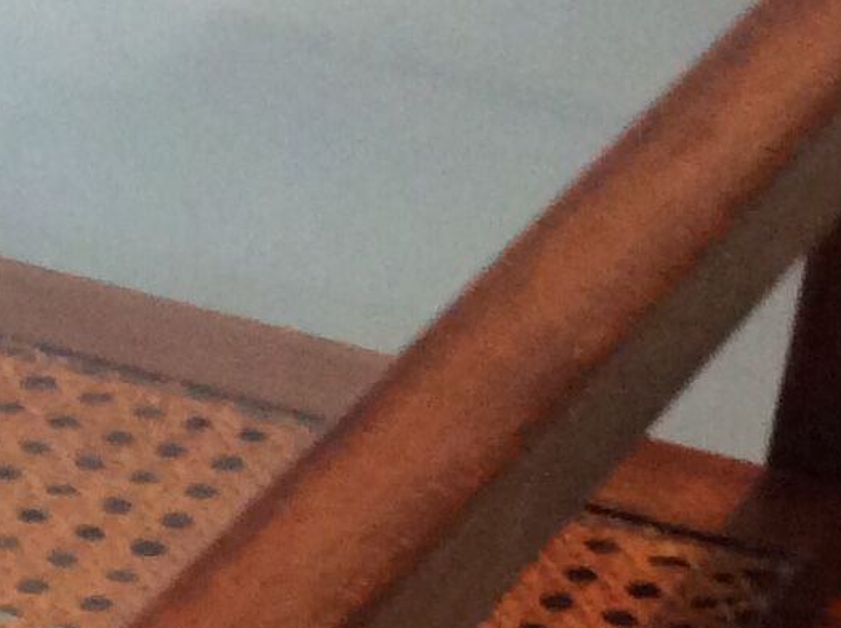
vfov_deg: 8.6
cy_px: 1447
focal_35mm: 158
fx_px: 3832
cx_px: 42
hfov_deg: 12.4
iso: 125
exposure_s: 1/25
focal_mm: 3.3
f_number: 2.4
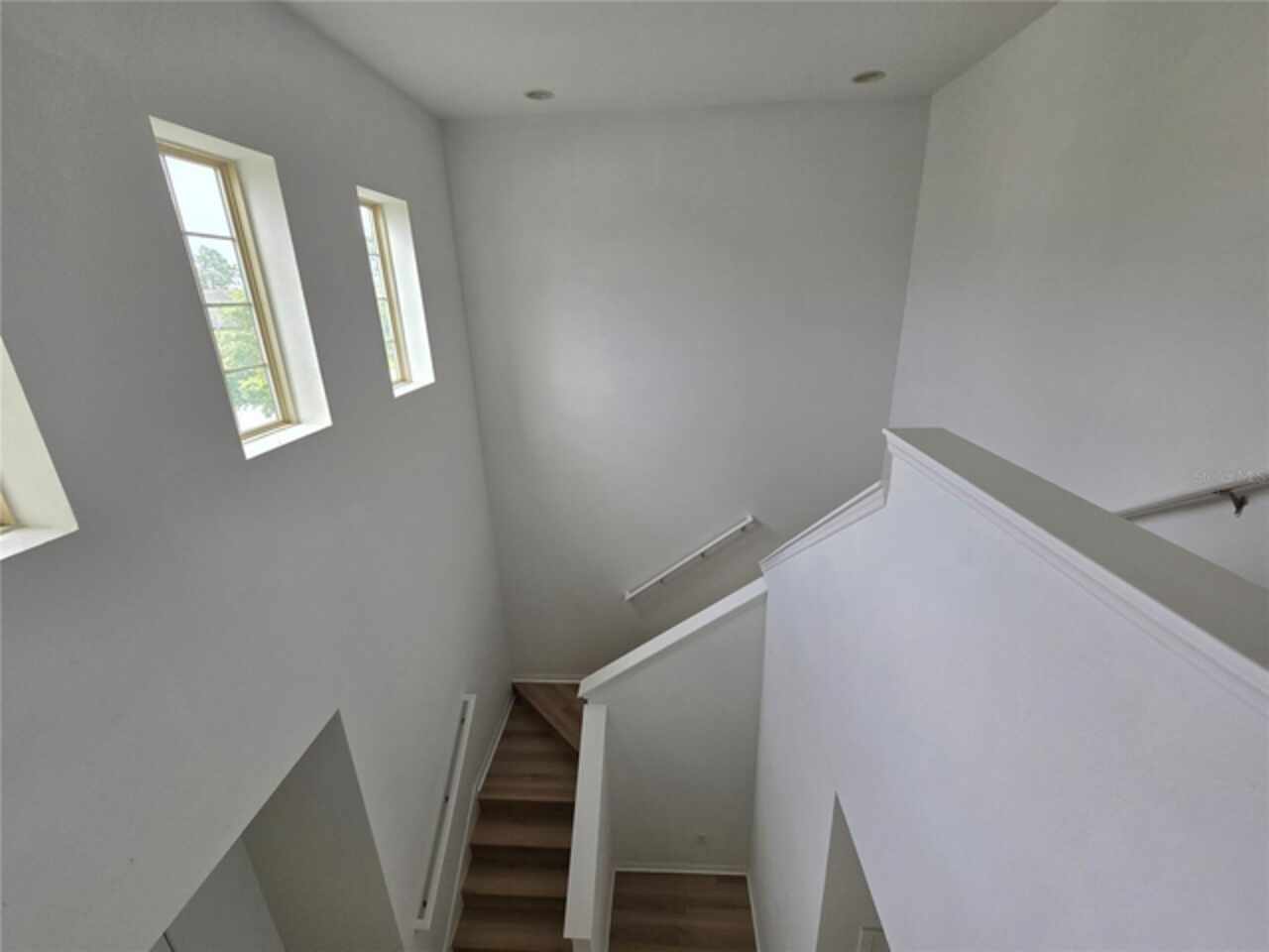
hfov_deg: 106.2
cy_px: 476
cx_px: 634
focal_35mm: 13
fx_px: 477
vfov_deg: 89.9
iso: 50
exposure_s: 1/120
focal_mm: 2.2
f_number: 2.2
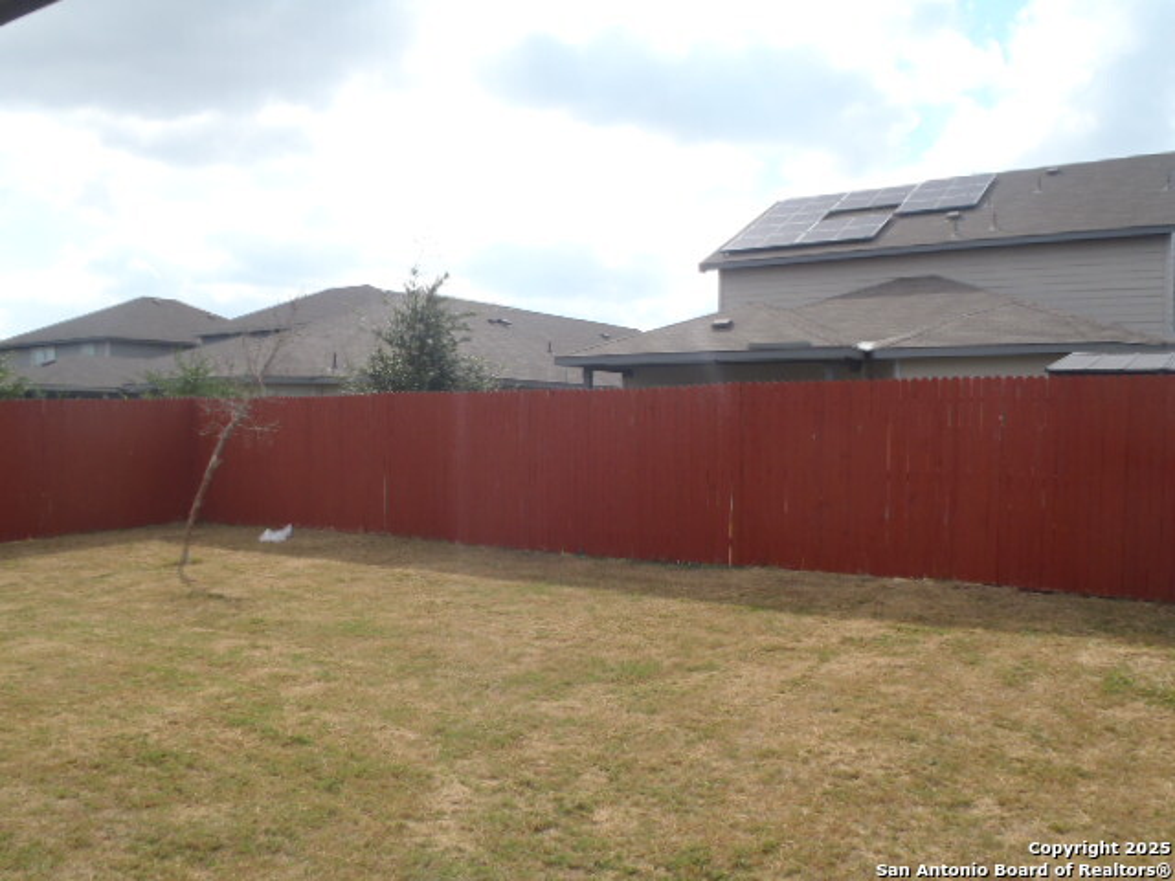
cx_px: 588
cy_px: 440
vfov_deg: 49.7
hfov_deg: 63.4
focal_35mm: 28
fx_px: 950
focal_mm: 5
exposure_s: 1/500
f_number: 3.9
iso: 80
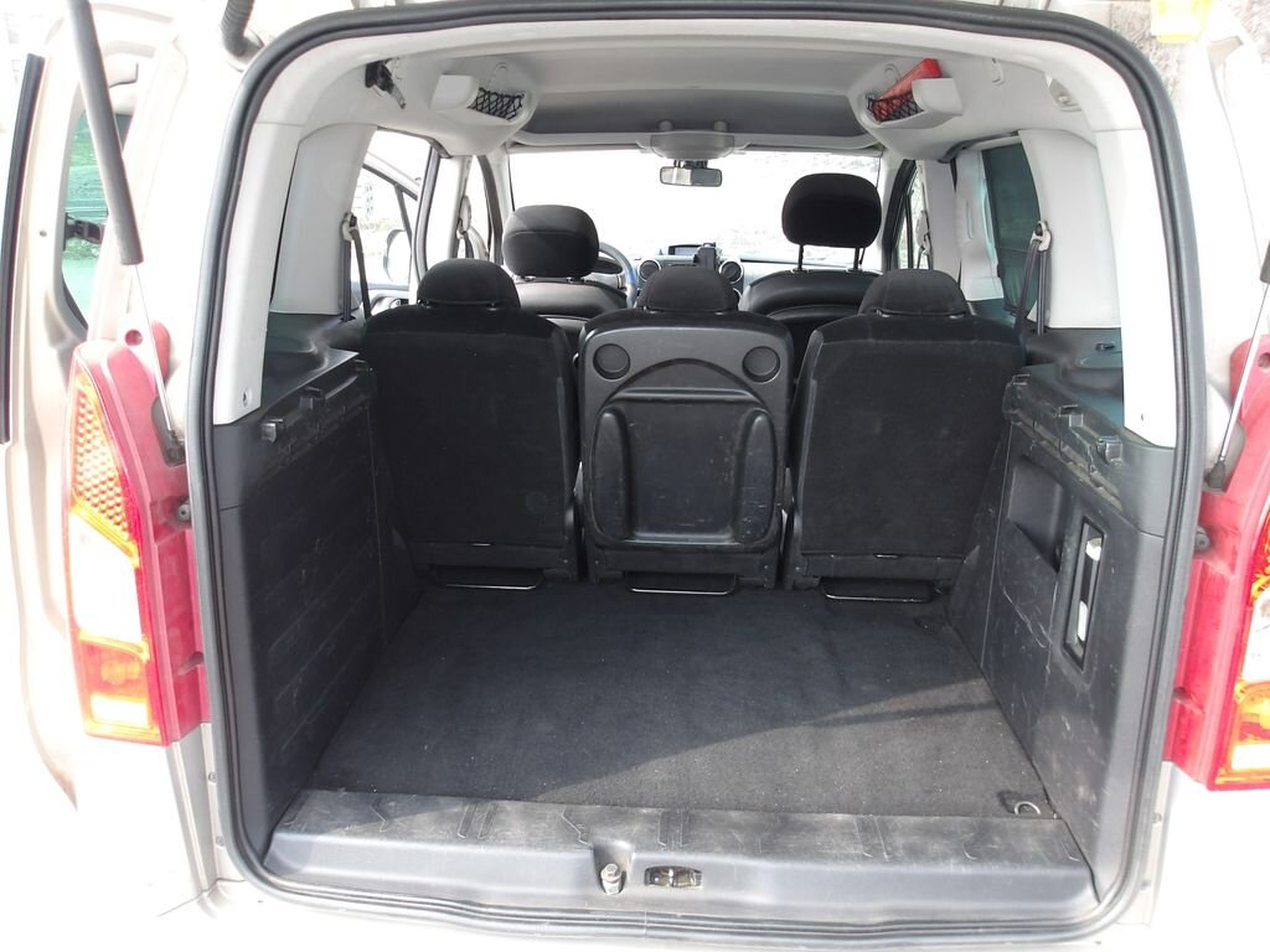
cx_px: 635
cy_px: 476
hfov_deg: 65.3
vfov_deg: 51.4
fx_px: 991
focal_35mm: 27
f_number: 3
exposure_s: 1/84
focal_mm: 4.9
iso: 100
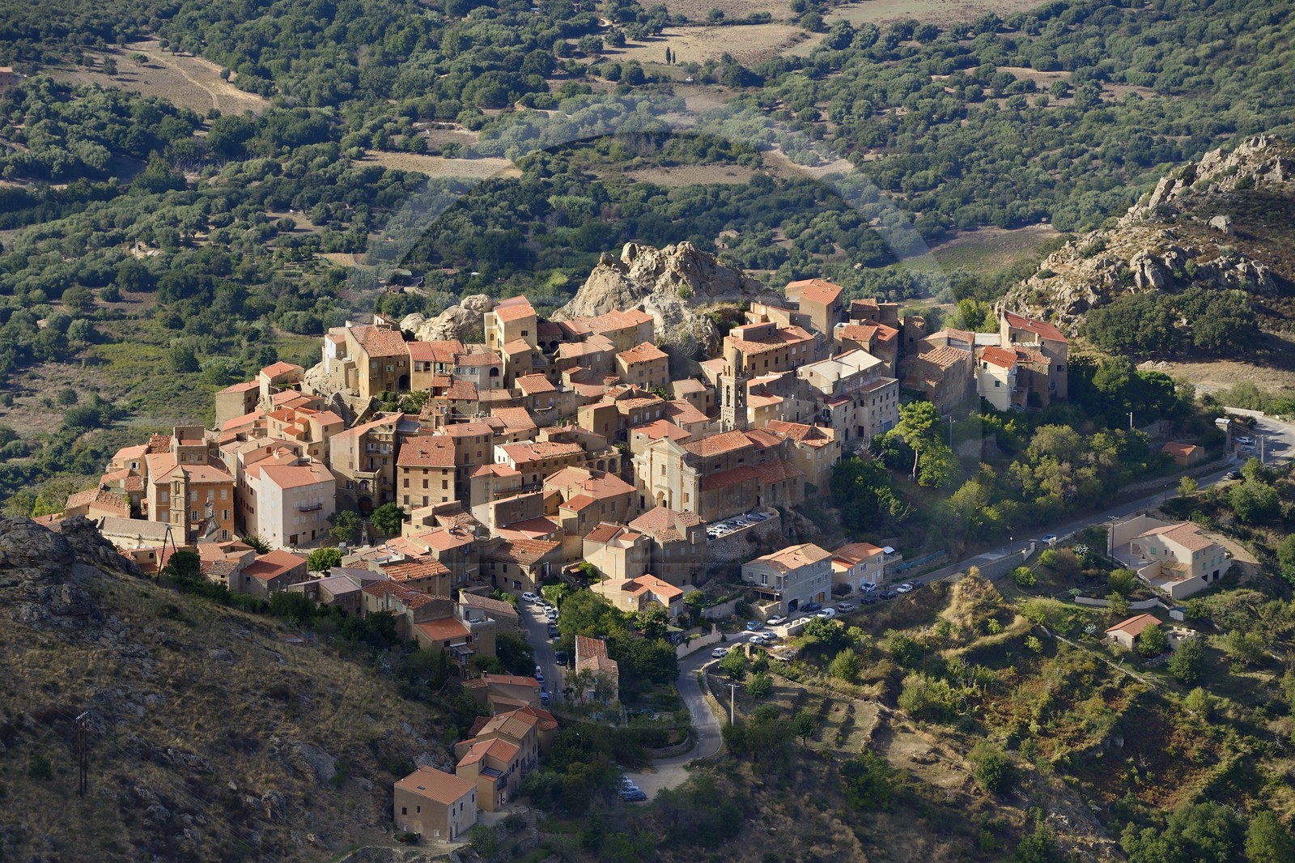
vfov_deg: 6.9
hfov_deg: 10.3
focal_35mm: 200
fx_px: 7192
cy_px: 432
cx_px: 648
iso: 250
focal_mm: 200
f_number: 9
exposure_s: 1/500
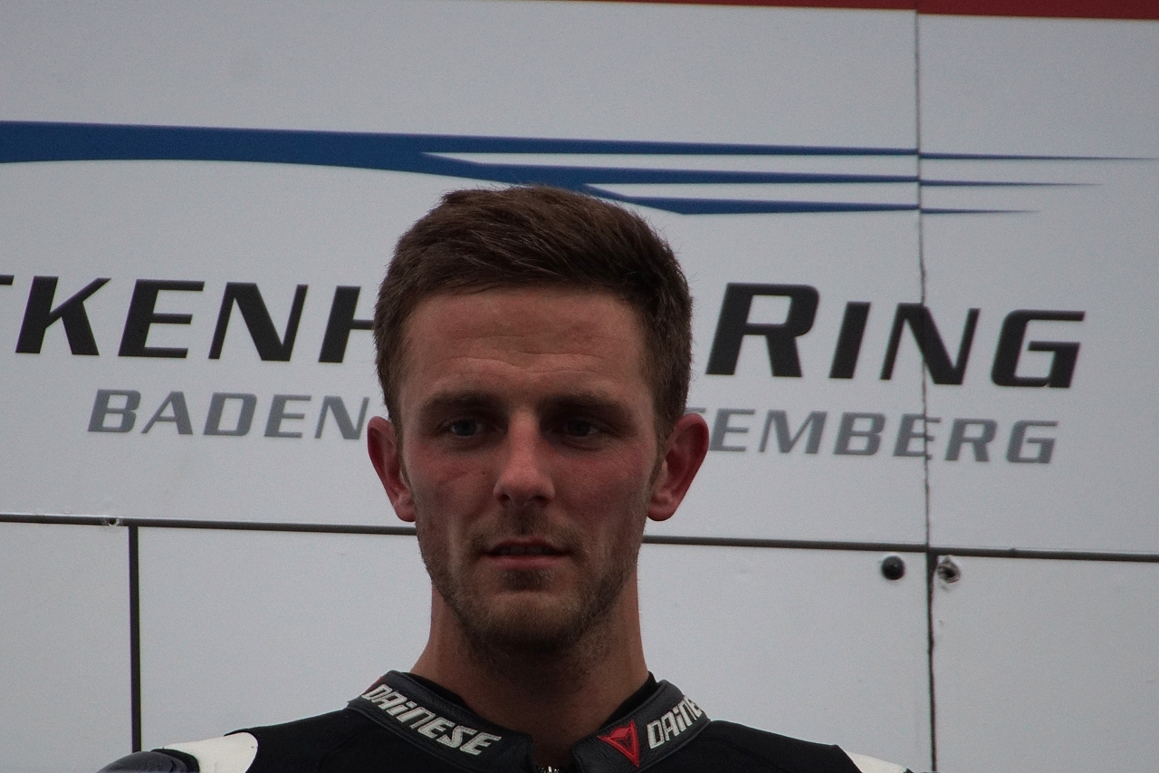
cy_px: 386
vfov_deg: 1.8
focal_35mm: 750
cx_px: 580
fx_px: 24141
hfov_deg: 2.8
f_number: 6.3
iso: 800
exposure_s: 1/250
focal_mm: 500
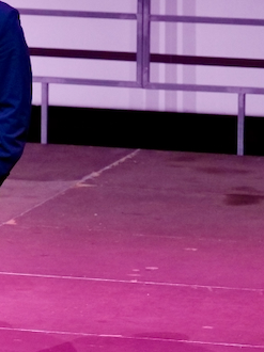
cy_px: 162
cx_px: -111
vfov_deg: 5.1
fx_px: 3991
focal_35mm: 392
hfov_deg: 3.8
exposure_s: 1/160
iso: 6400
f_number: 4
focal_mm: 105
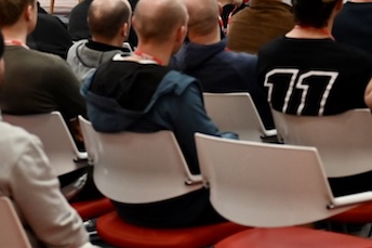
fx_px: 1683
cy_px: -23
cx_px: -1
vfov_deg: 8.4
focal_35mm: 163
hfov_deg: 12.5
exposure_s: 1/125
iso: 2500
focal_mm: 70
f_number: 4.5
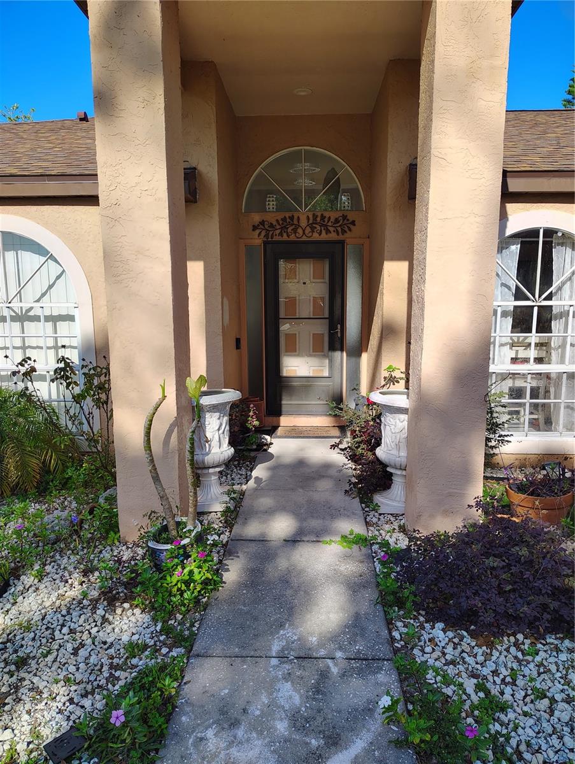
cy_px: 382
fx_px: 530
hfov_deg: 56.9
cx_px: 288
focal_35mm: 24
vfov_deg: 71.5
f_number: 1.8
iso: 100
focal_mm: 5.56
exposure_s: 1/419
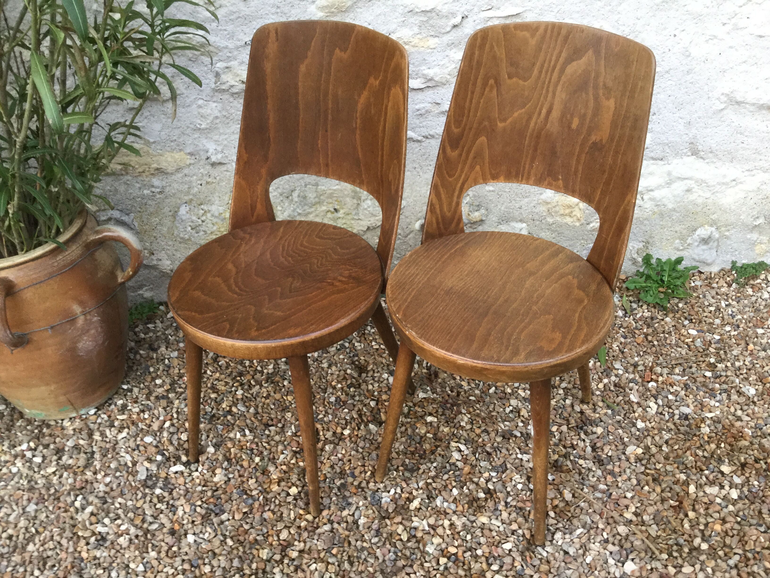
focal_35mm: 31
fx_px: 690
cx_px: 385
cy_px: 289
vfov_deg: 45.4
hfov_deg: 58.4
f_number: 2.4
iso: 100
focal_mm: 3.3
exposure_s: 1/33
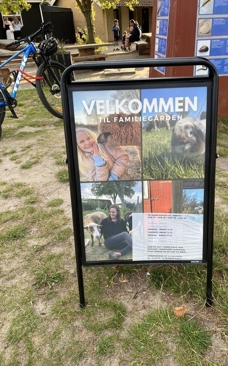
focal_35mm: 28
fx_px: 279
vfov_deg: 66.5
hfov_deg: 44.4
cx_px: 131
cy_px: 181
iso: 32
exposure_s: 1/204
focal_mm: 4.25
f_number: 1.8
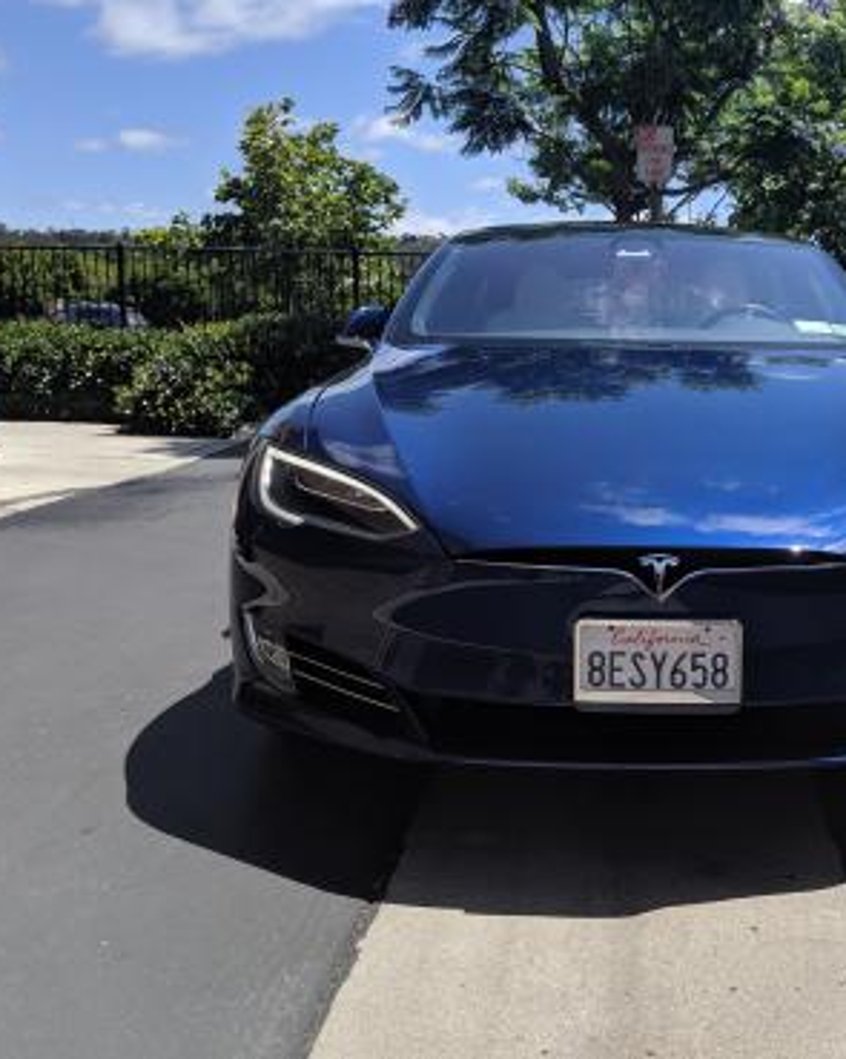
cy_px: 519
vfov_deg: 50.3
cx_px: 660
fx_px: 1127
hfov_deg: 39.7
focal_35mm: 36
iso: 55
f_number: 1.8
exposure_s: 1/2611
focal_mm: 4.44
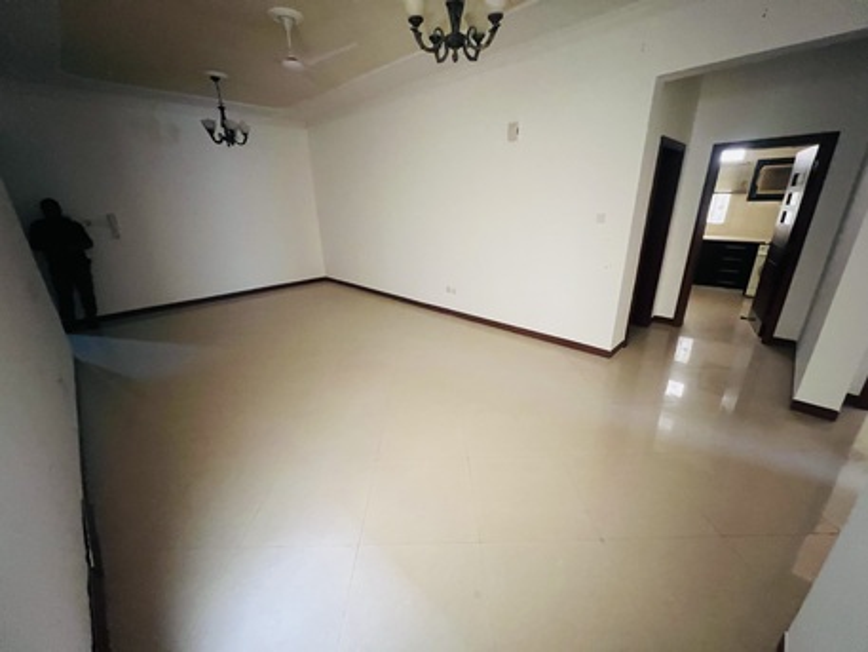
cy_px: 326
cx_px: 434
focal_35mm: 13
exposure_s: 1/34
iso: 800
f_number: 1.8
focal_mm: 1.57
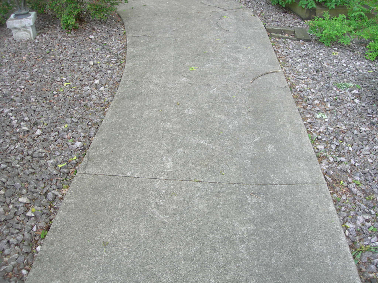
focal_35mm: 38
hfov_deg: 49.0
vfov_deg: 37.7
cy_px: 142
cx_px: 189
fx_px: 415
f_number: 2.8
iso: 50
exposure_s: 1/53.1
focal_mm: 7.8
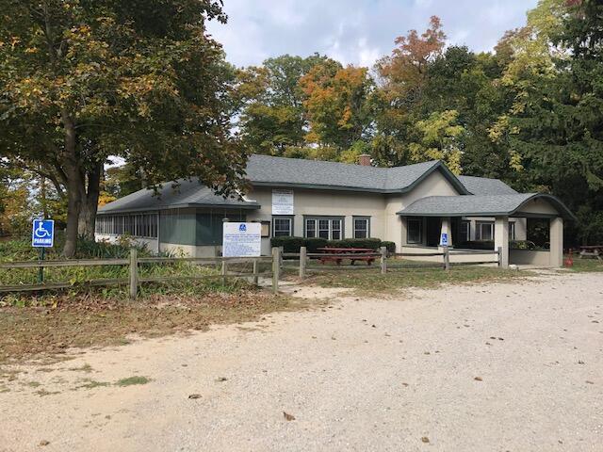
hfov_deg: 63.4
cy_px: 226
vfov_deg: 49.7
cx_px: 302
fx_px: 488
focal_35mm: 28
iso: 20
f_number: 1.8
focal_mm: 4
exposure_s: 1/972
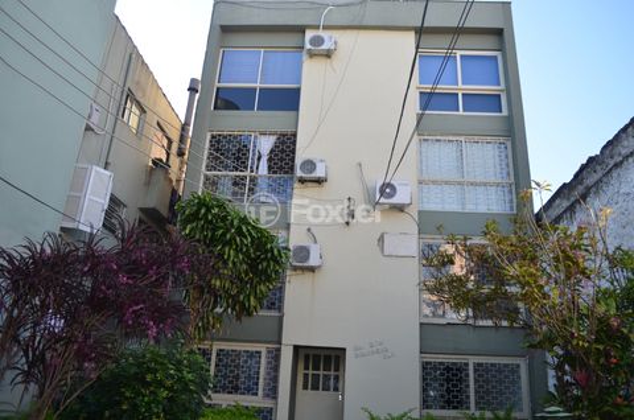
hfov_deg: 67.5
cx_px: 317
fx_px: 475
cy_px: 210
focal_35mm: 27
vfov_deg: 47.7
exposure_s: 1/200
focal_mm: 18
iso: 100
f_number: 4
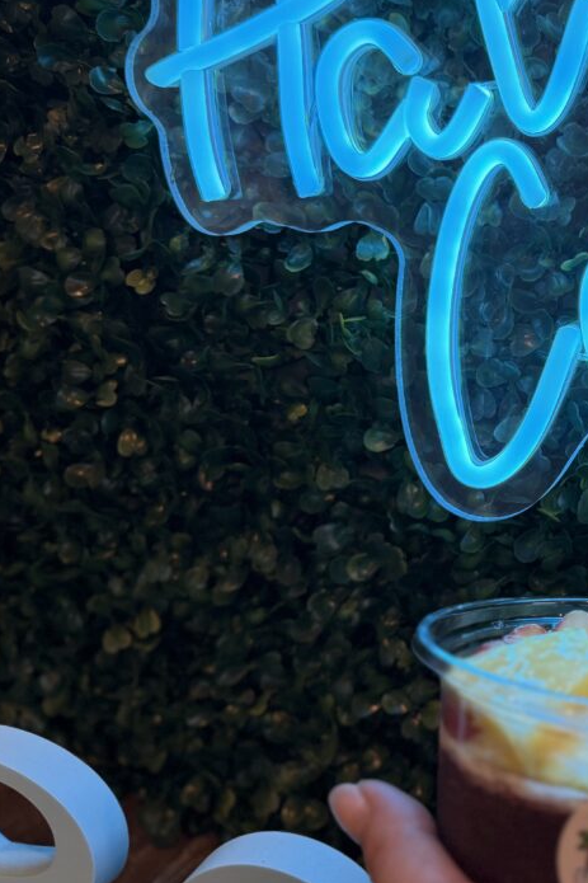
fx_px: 1127
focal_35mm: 46
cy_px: 380
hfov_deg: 26.3
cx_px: 687
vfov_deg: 42.7
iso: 125
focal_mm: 6.76
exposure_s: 1/209
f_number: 1.78
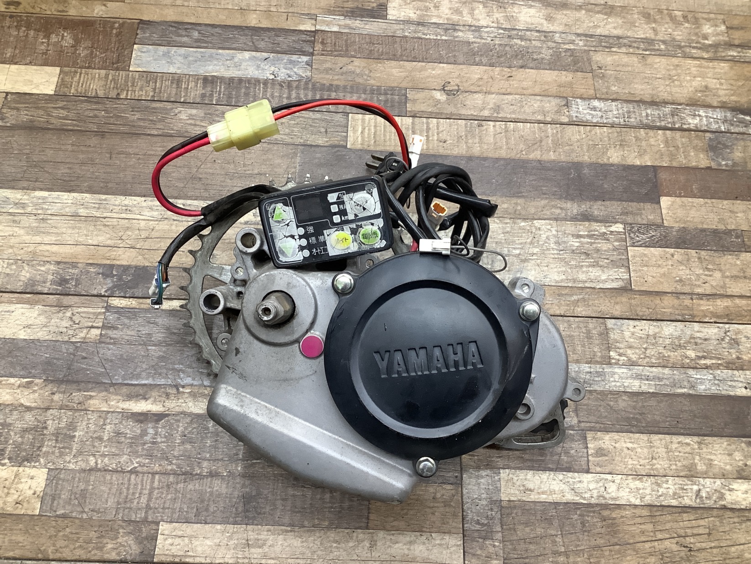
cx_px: 376
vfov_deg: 45.5
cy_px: 282
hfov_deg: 58.3
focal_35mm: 31
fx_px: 673
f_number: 2.4
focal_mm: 3.3
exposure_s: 1/60
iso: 200
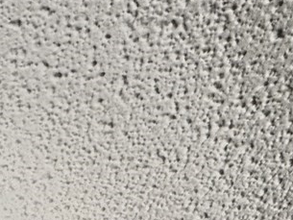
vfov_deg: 12.0
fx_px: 796
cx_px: -216
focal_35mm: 94
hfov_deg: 17.4
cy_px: 556
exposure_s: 1/127
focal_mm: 2.22
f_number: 2.2
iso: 40
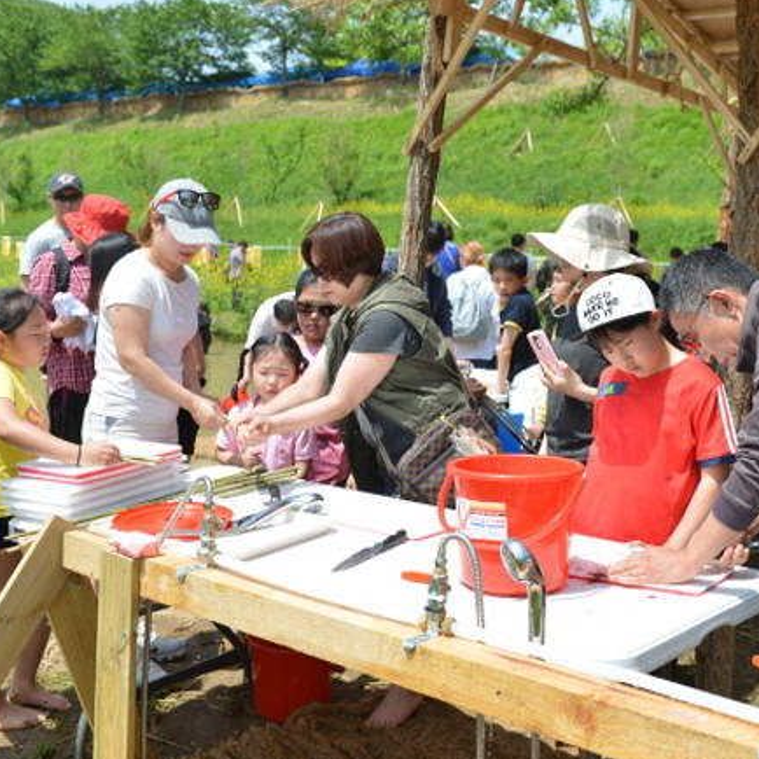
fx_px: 1191
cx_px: 481
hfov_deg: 35.1
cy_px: 395
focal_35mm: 48
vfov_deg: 35.4
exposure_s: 1/400
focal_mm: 35
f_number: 4.5
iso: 100
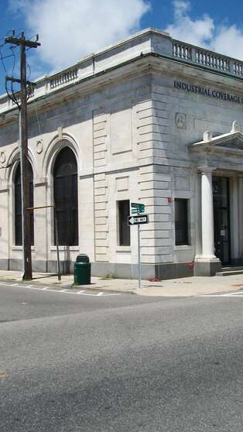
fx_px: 573
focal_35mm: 50
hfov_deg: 24.0
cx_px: 130
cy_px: 217
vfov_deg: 41.3
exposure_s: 1/200
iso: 80
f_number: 8.8
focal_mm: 5.7
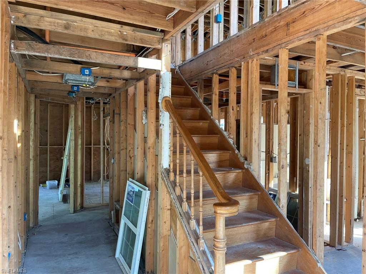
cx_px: 183
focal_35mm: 25
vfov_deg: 54.9
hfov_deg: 69.4
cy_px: 137
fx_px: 264
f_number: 1.6
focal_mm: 5.1
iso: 125
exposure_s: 1/113
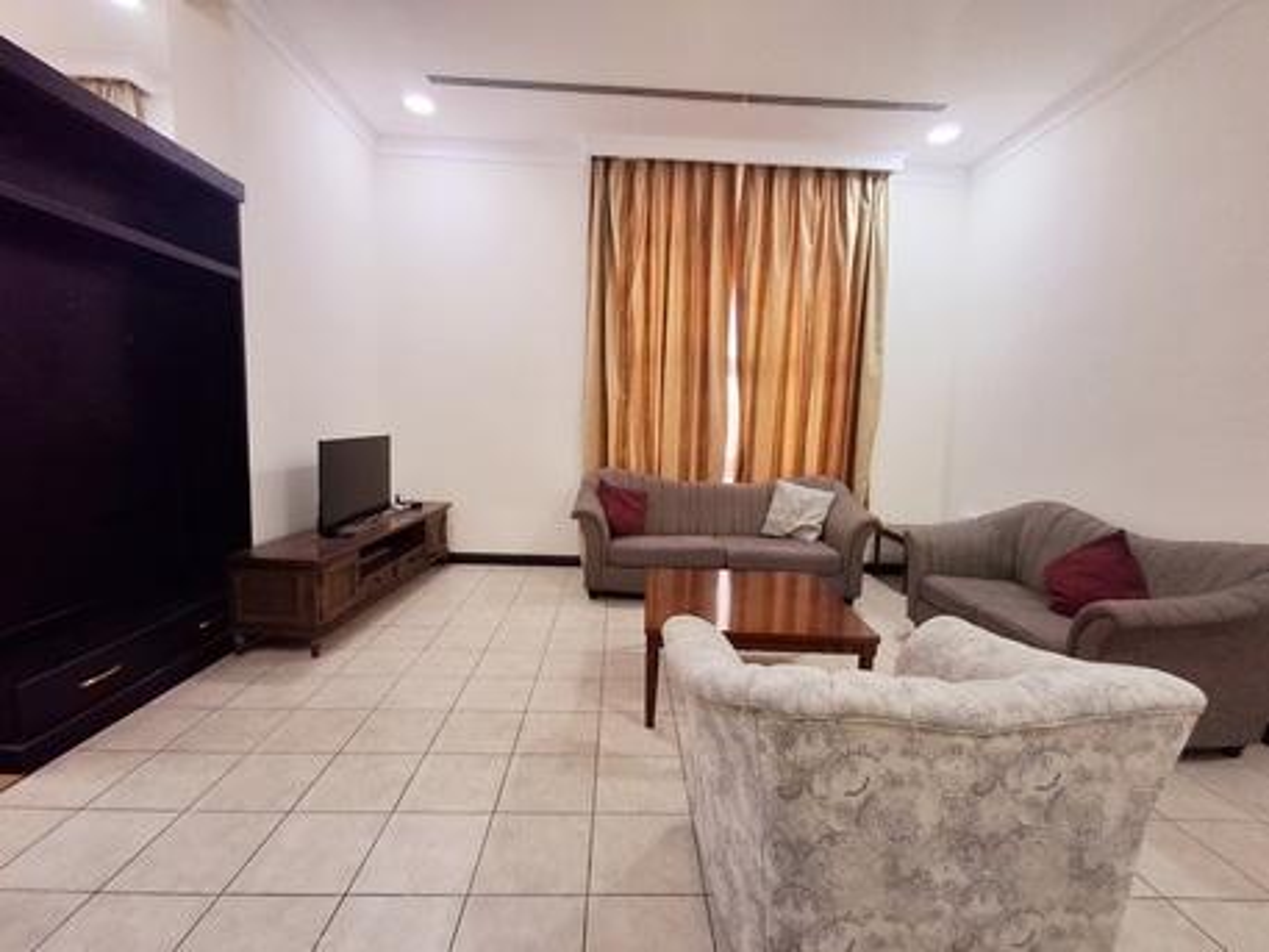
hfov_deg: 94.5
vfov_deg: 78.1
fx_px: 587
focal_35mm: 16
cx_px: 634
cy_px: 476
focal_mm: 1.64
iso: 125
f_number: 2.2
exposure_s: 1/40
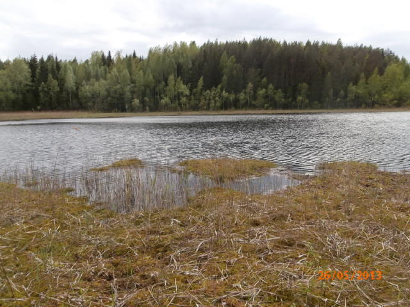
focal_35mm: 24
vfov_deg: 56.8
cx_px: 205
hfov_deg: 71.6
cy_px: 154
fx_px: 284
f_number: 7.9
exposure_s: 1/125
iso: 100
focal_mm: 4.2
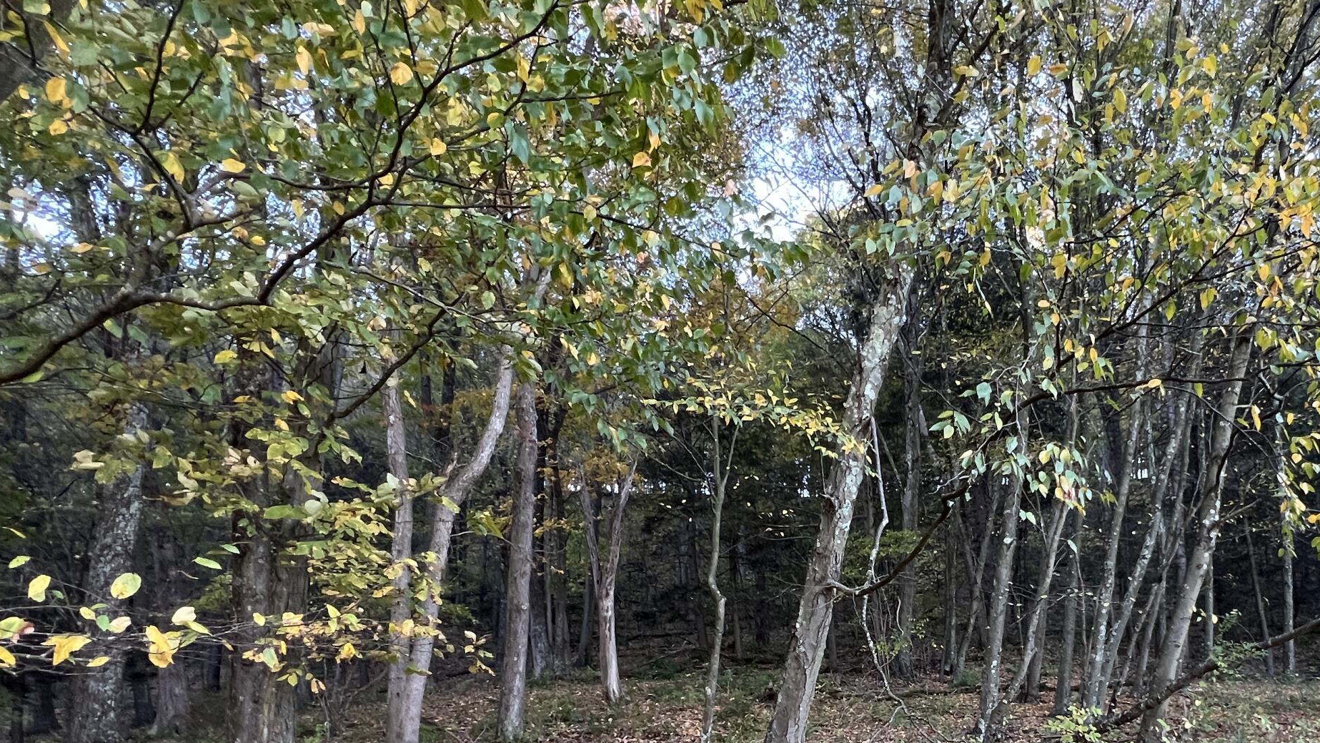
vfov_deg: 45.2
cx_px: 953
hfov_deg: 74.3
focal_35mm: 23
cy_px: 661
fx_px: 805
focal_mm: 1.57
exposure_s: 1/99
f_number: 1.8
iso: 200
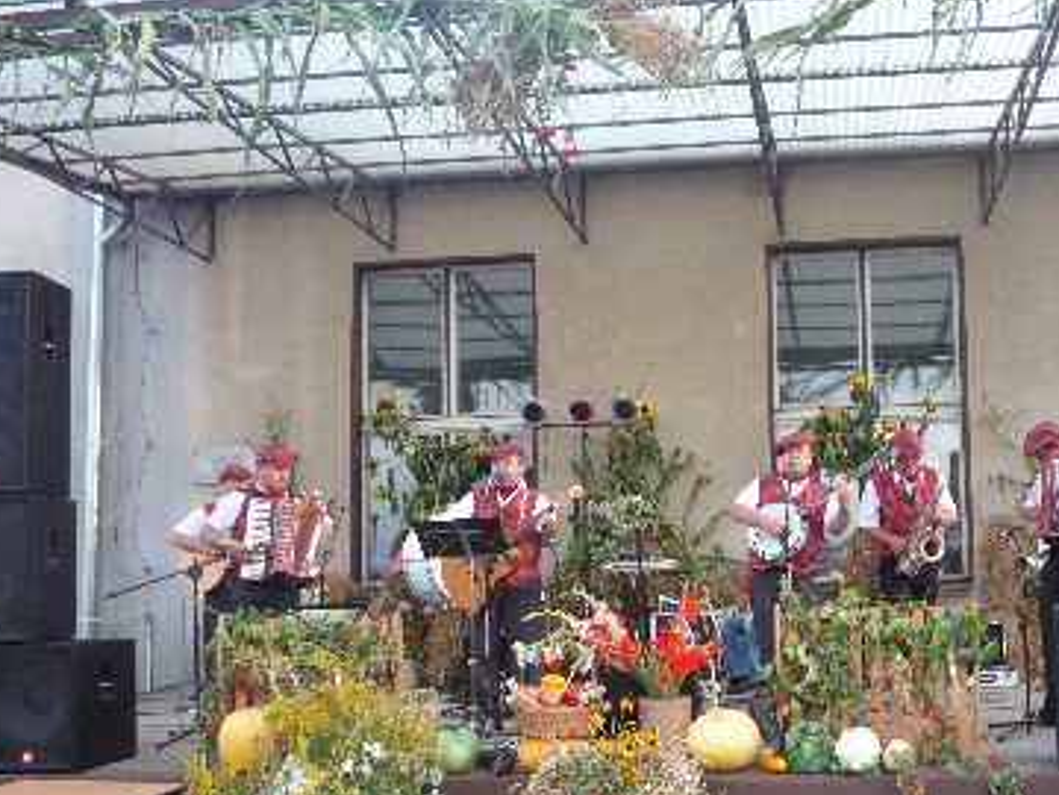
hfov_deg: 43.4
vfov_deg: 33.5
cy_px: 490
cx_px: 688
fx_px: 1315
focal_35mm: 43
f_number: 3.3
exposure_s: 1/40
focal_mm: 5.3
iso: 100
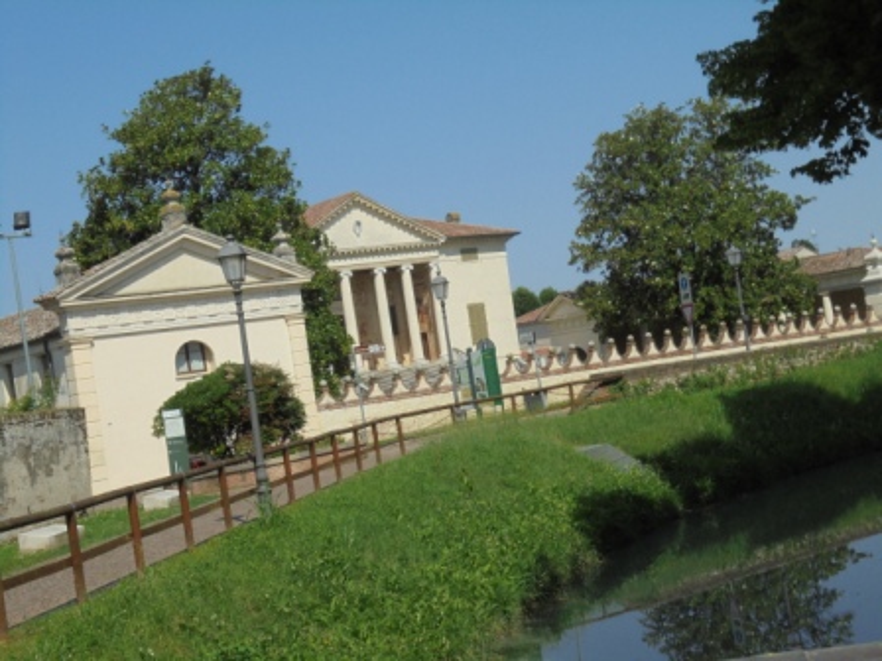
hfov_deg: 30.3
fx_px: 1631
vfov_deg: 22.9
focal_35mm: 64
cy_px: 330
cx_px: 441
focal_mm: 11.5
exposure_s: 1/640
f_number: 5.6
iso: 100
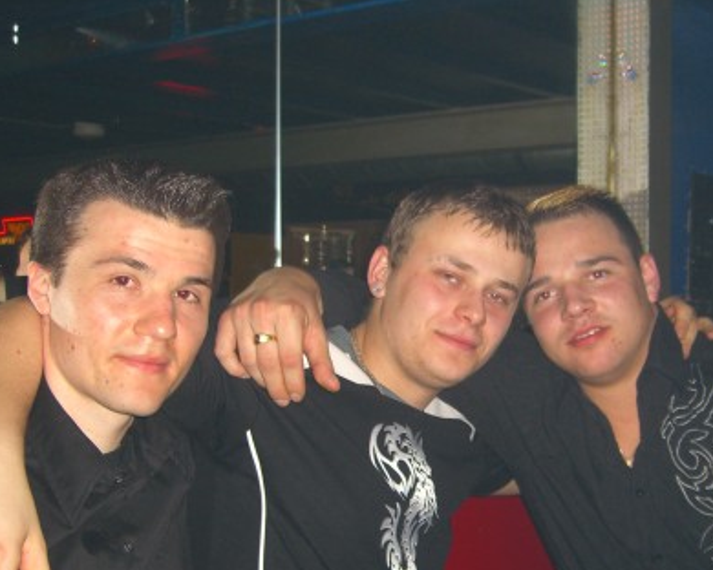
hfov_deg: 32.9
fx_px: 1203
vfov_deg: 26.4
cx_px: 424
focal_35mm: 57
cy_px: 409
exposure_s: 1/60
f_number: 2.8
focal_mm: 7.9
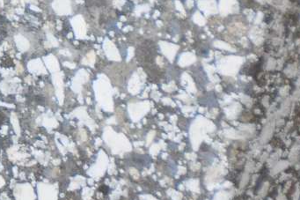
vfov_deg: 1.1
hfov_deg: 1.6
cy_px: -262
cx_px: -504
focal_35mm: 1272
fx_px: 10596
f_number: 7.1
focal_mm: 135
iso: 500
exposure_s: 1/400
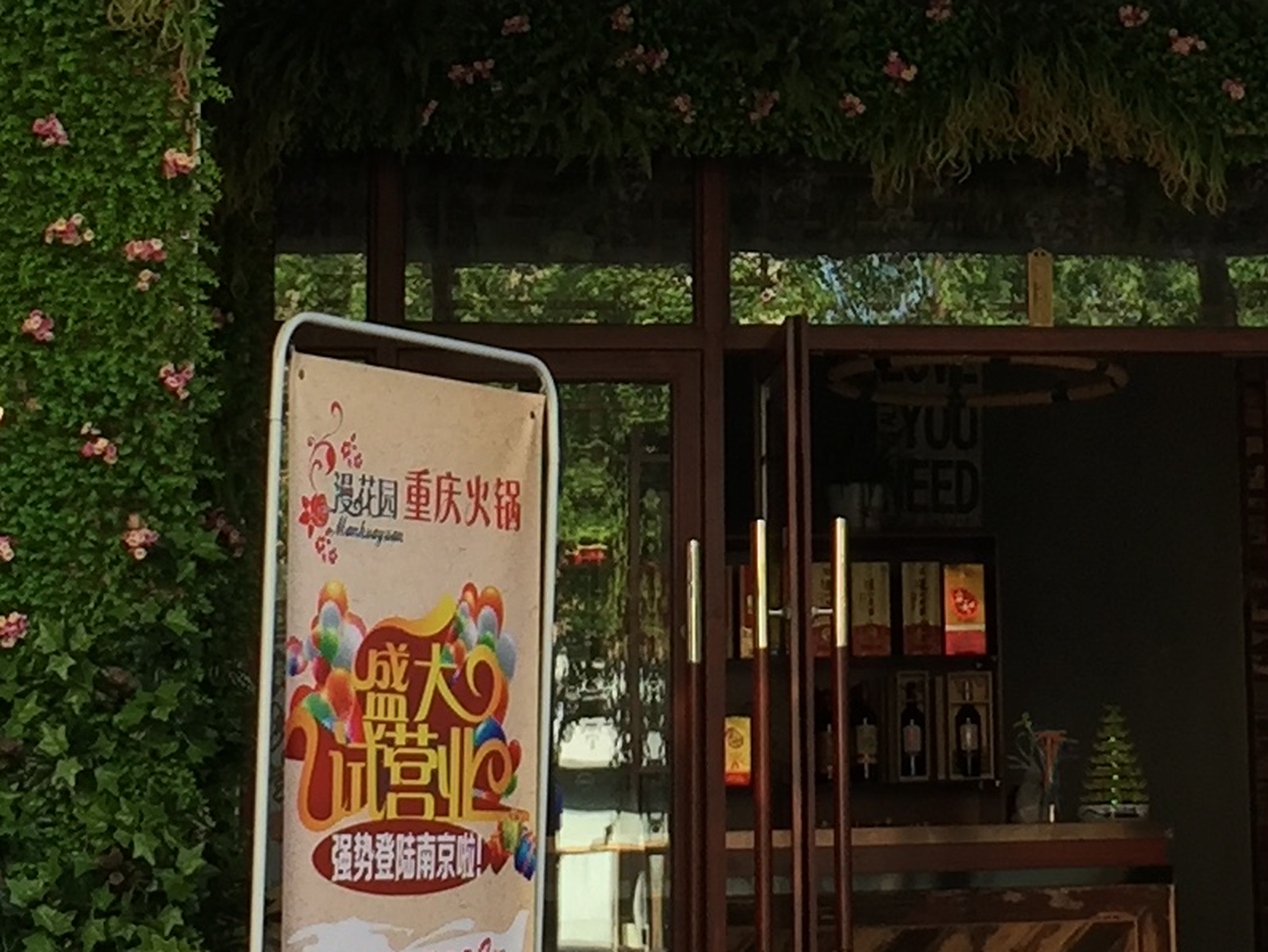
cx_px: 1121
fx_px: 4361
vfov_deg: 12.3
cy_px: -46
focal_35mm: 119
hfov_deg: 16.3
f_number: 2.2
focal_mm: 4.15
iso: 32
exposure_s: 1/201
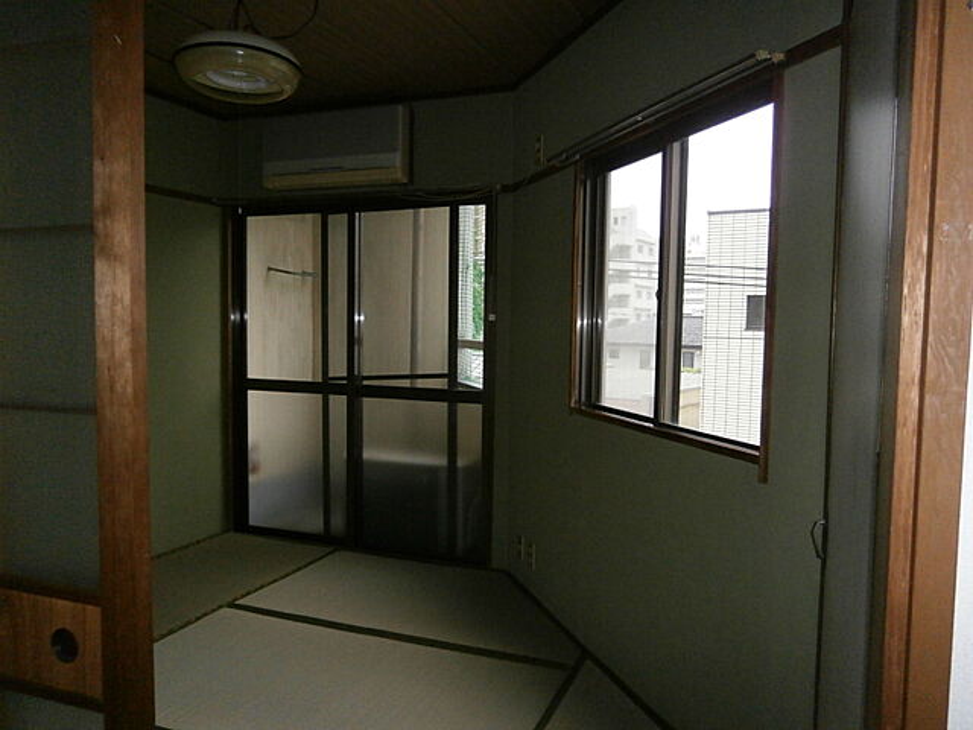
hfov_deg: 67.3
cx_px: 486
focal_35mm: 26
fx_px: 731
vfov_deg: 53.1
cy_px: 365
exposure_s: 1/250
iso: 400
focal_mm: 4.7
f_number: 2.8
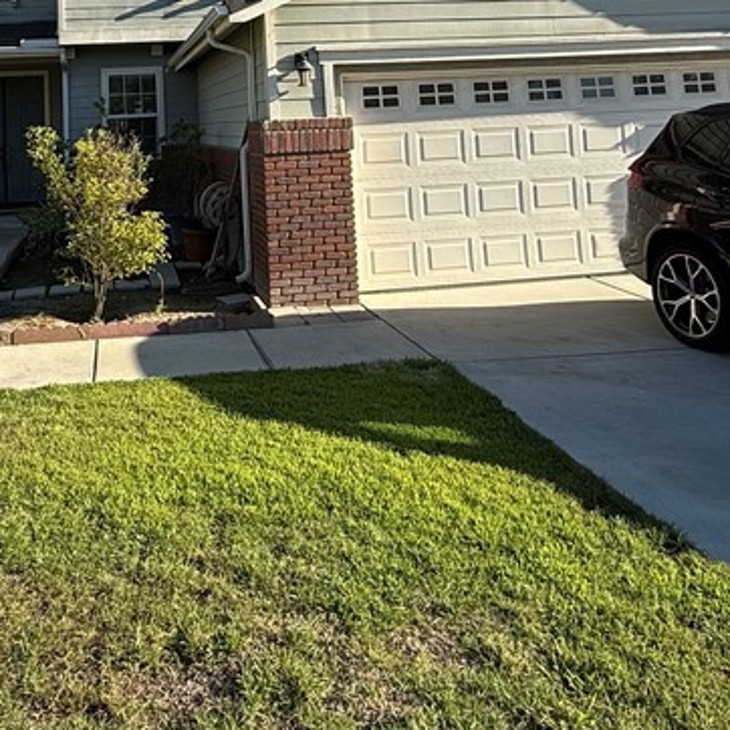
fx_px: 835
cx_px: 226
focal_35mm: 35
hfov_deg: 46.3
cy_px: 48
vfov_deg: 42.5
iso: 50
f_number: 2.2
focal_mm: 2.22
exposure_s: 1/928
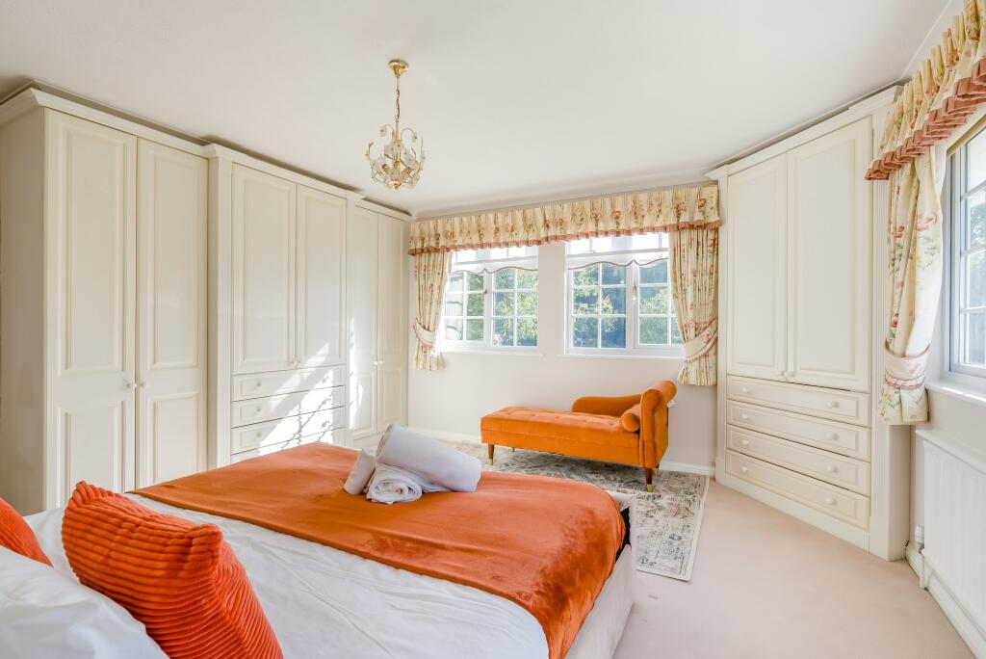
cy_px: 330
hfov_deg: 96.7
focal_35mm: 16
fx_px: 438
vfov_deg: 73.8
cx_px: 493
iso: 100
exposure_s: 1/50
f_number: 10
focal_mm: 16
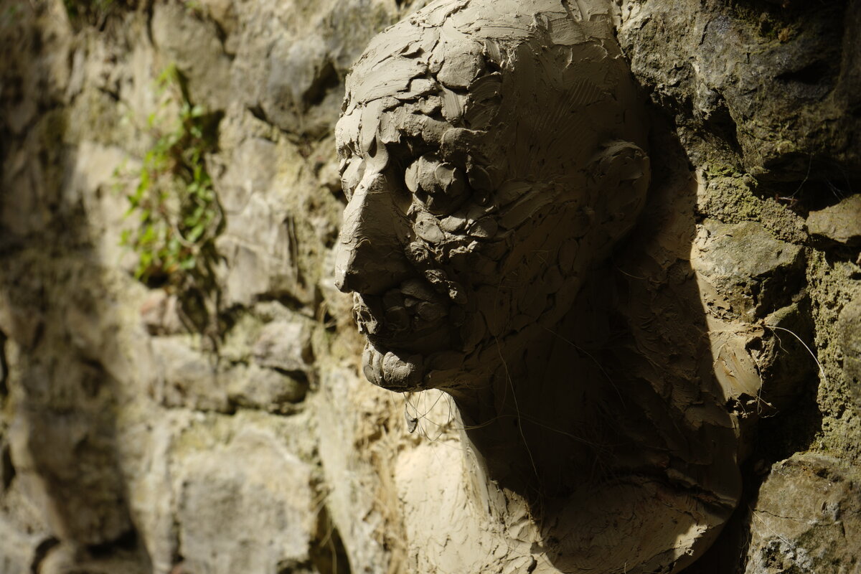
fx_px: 1650
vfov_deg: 19.7
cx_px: 430
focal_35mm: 69
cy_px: 287
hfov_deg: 29.2
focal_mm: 69
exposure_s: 1/160
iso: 50
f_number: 5.6
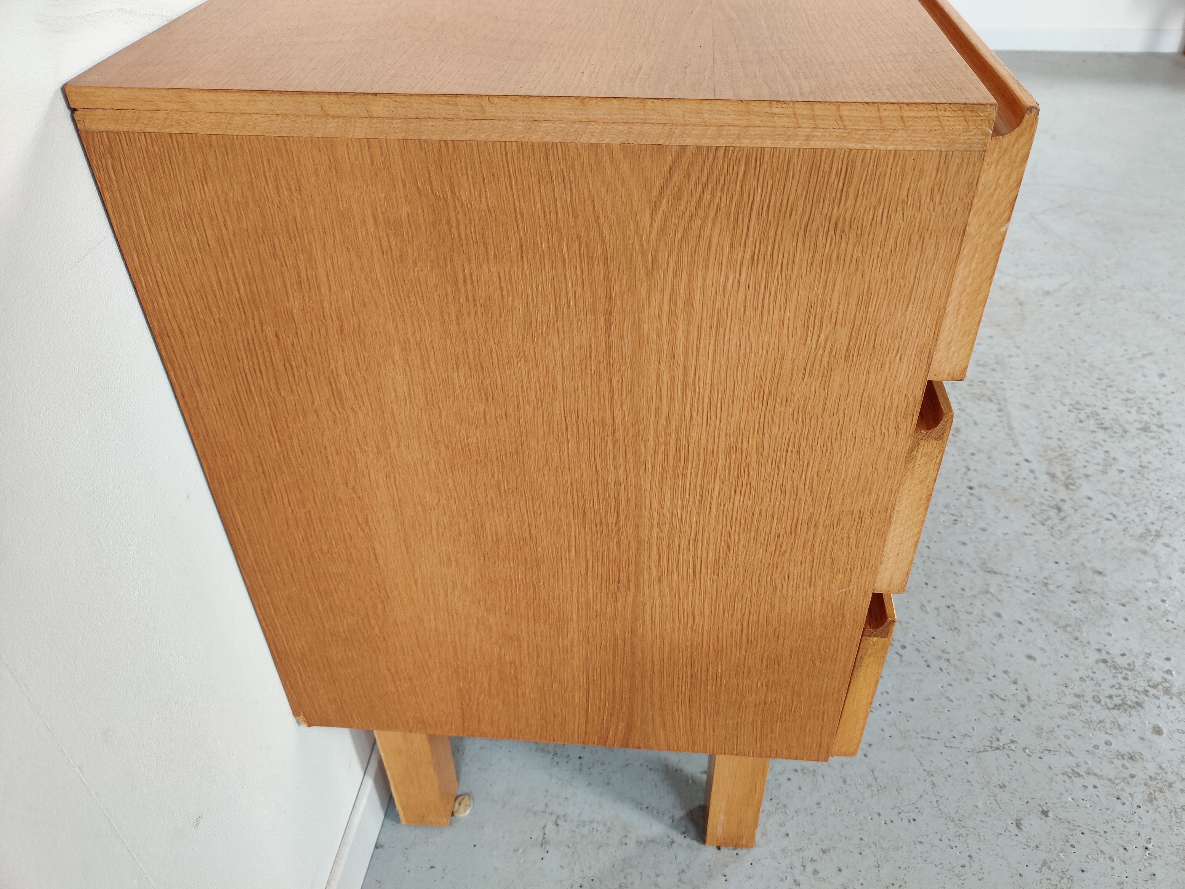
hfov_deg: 65.3
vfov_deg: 51.4
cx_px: 592
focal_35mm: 27
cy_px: 444
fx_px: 924
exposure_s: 1/100
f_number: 1.65
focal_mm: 4.75
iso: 200
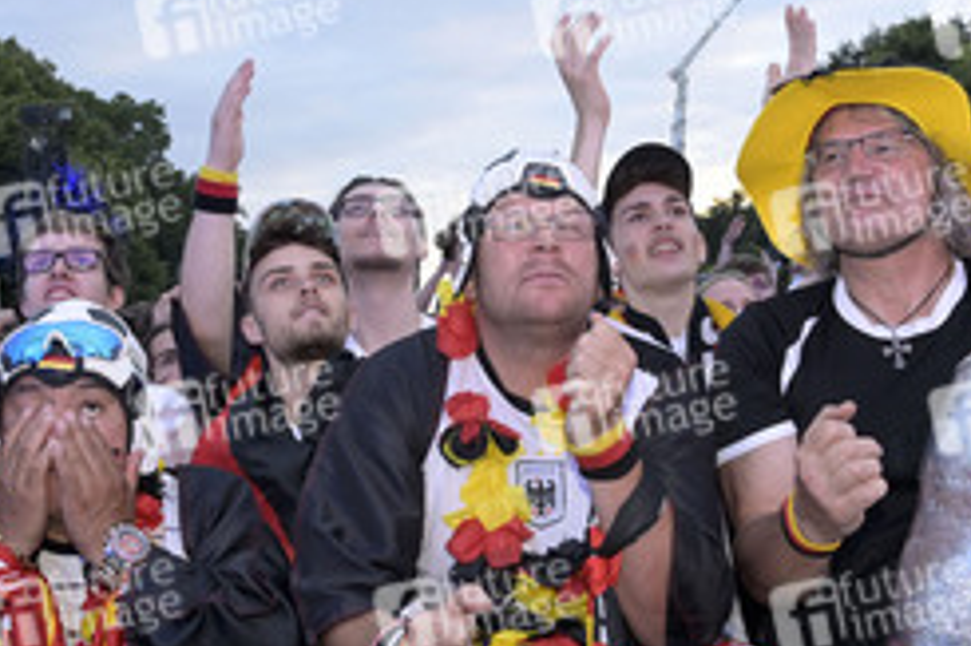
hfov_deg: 35.1
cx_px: 529
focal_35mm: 57
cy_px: 309
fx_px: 1536
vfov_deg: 23.7
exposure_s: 1/200
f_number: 8
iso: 4000
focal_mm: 31
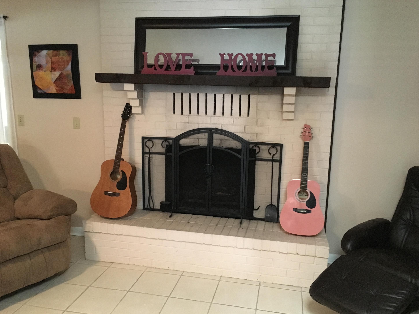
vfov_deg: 46.8
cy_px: 157
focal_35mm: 30
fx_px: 363
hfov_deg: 60.0
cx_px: 212
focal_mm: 4.15
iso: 320
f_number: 2.2
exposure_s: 1/15
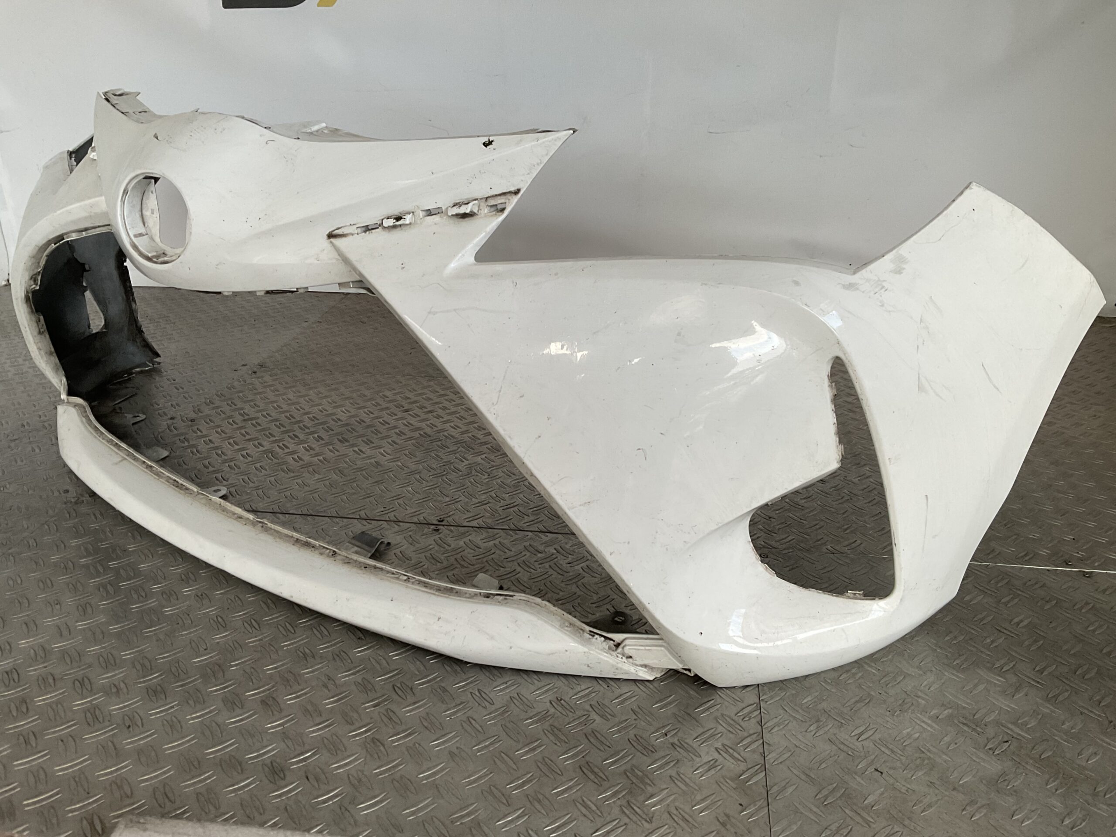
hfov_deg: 61.7
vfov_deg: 48.2
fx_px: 935
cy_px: 418
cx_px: 558
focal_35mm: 29
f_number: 1.8
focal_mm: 3
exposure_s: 1/120
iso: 50
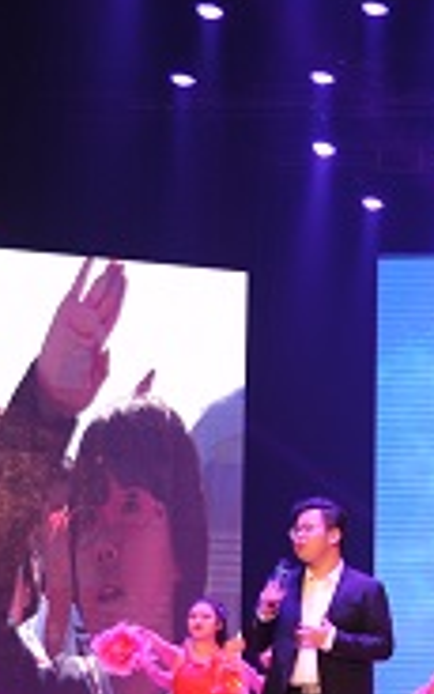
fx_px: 1949
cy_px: 654
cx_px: 959
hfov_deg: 11.1
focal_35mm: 103
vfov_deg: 19.7
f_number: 4.5
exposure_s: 1/100
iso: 800
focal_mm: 31
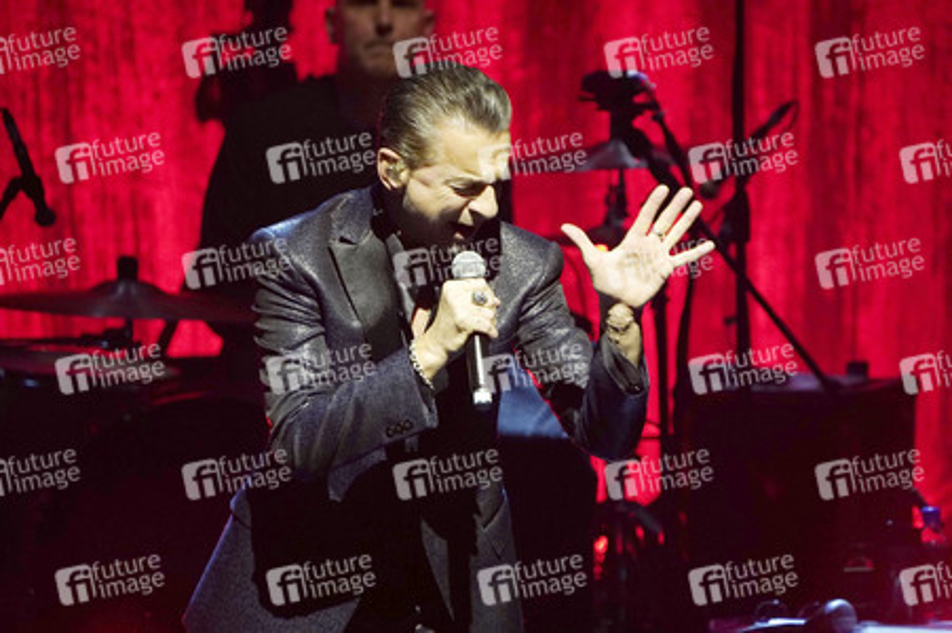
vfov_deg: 2.3
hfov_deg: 3.4
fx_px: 15855
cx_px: 476
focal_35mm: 600
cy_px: 316
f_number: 6.3
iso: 4000
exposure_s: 1/320
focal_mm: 600
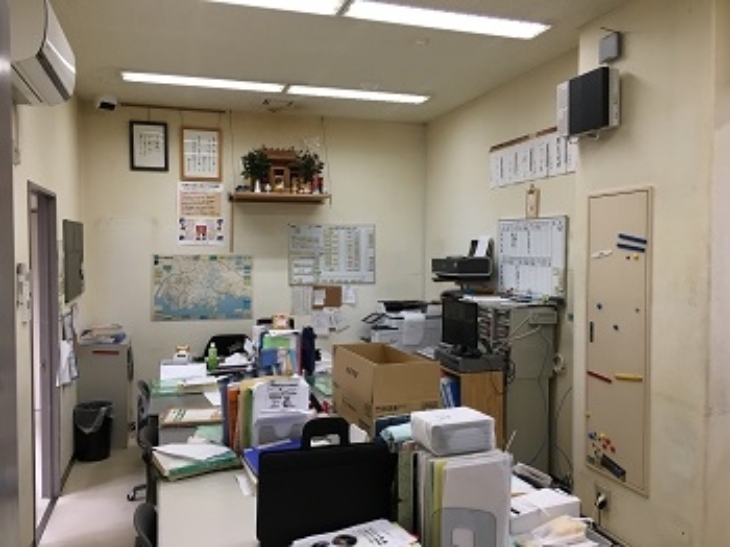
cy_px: 274
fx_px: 611
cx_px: 365
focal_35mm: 29
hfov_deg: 61.7
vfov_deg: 48.2
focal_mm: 4.2
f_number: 2.2
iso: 25
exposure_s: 1/40
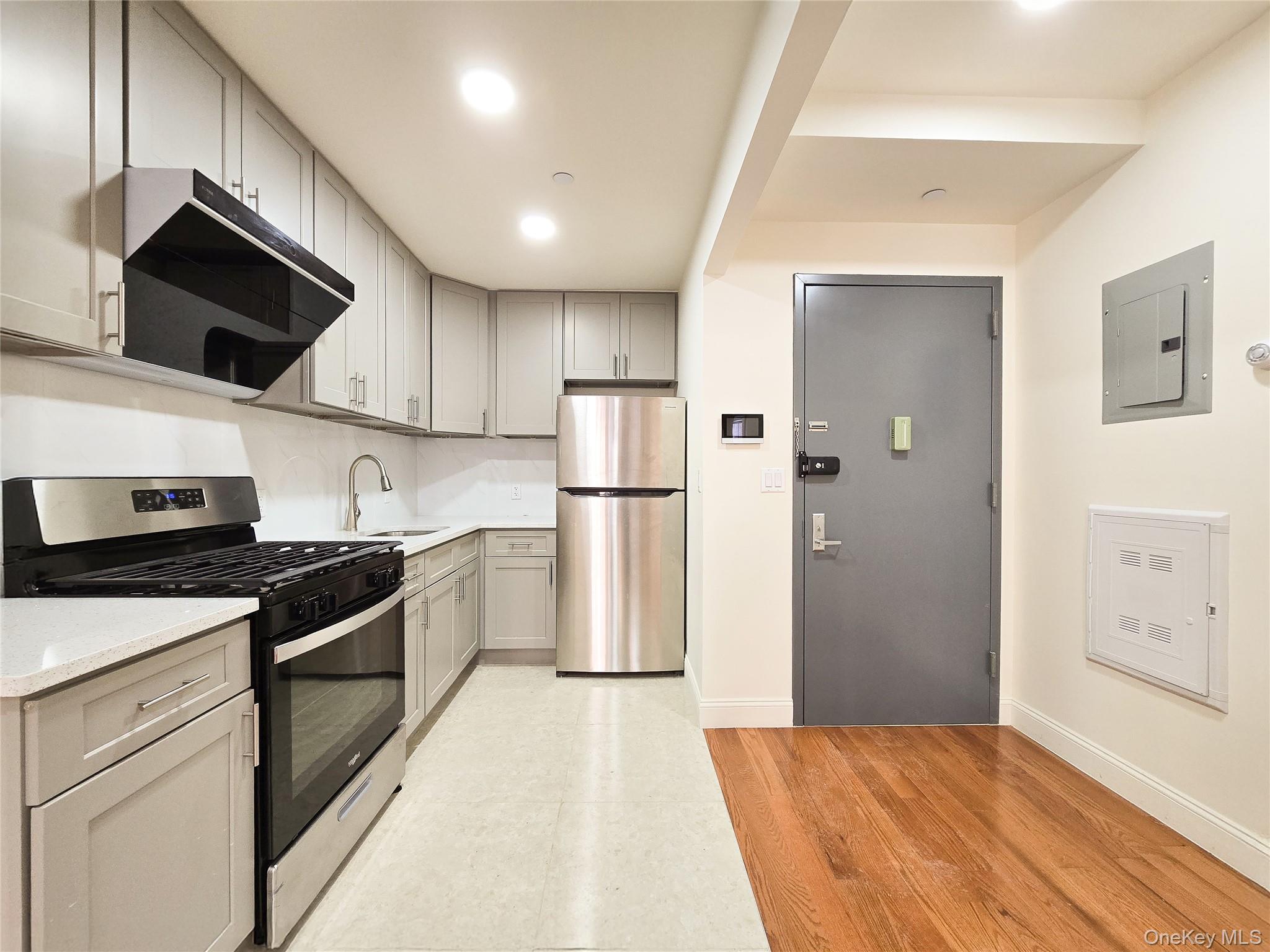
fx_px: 477
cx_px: 635
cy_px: 476
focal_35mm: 13
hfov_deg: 106.2
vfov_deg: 89.9
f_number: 2.2
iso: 200
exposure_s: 1/60
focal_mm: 2.2
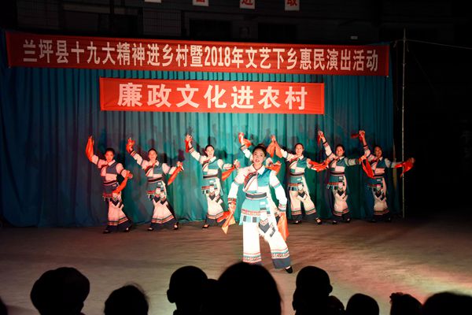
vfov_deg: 28.1
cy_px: 158
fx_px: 629
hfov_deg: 41.1
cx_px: 236
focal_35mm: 48
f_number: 5.6
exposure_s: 1/250
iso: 5000
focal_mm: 48
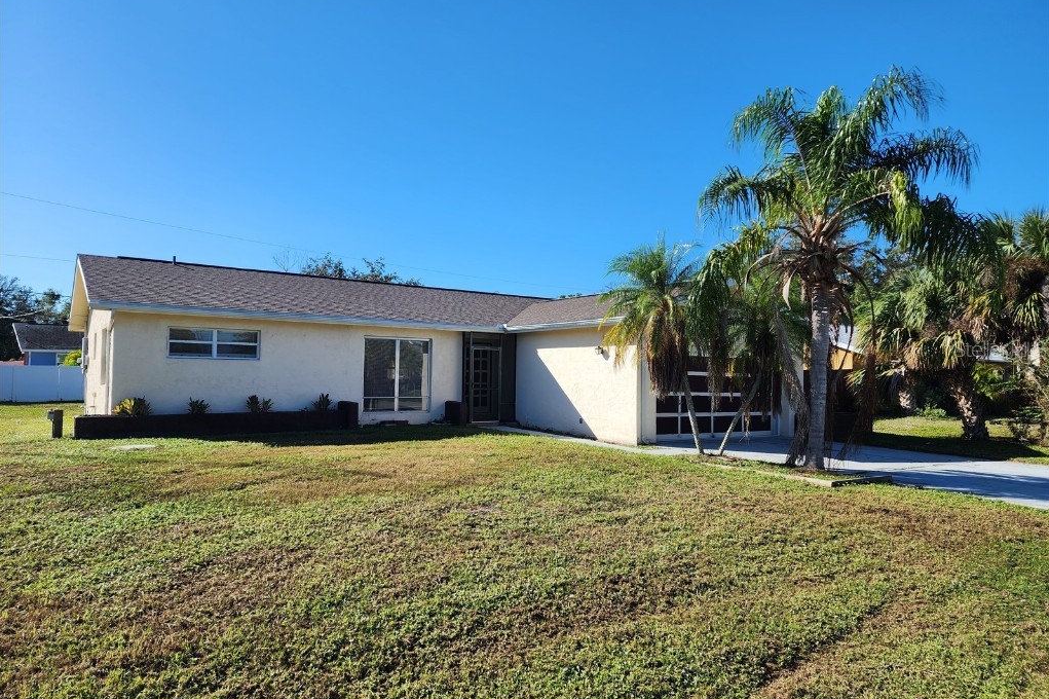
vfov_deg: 53.1
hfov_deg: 73.8
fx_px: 699
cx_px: 525
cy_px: 348
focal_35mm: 24
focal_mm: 6.4
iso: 12
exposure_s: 1/841
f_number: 1.8
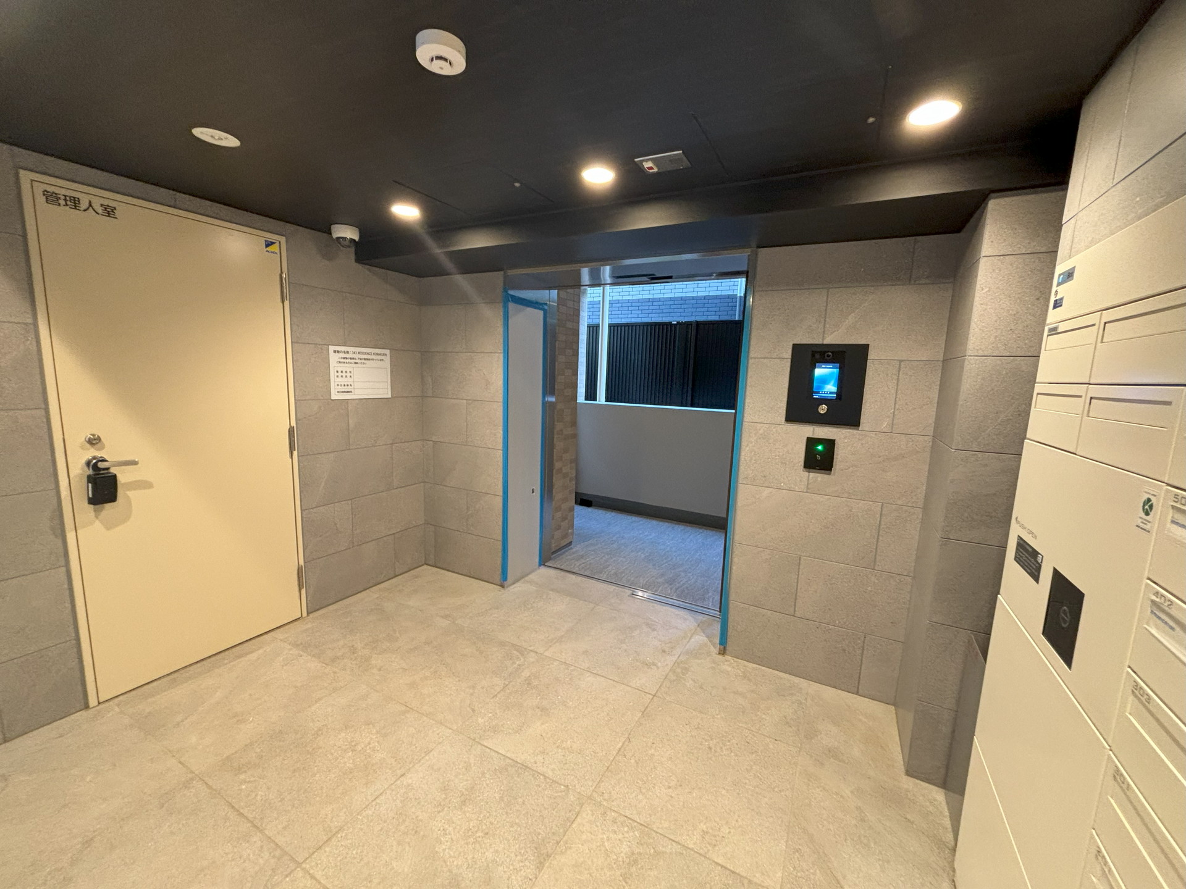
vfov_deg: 89.9
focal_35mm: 13
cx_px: 593
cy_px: 444
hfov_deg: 106.2
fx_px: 445
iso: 320
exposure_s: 1/50
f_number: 2.4
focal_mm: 1.54
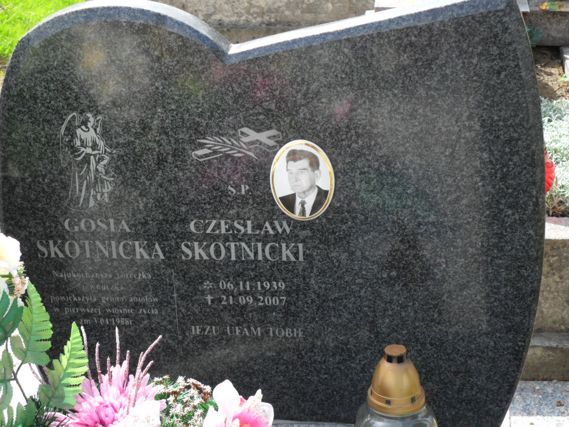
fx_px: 1266
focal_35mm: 77
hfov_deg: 25.3
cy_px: 214
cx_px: 278
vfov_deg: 19.1
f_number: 3.9
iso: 100
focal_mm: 13.2
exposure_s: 1/250
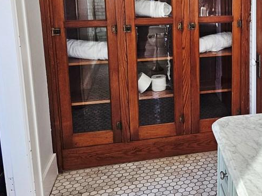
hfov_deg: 36.4
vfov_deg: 29.5
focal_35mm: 48
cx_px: 250
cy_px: 36
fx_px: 363
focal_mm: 5.4
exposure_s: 1/120
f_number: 1.8
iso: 200
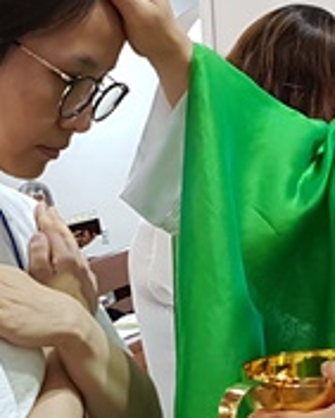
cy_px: 215
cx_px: 314
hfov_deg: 15.1
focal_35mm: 101
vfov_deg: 19.0
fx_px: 1251
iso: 160
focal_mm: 4.3
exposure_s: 1/30
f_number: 1.7
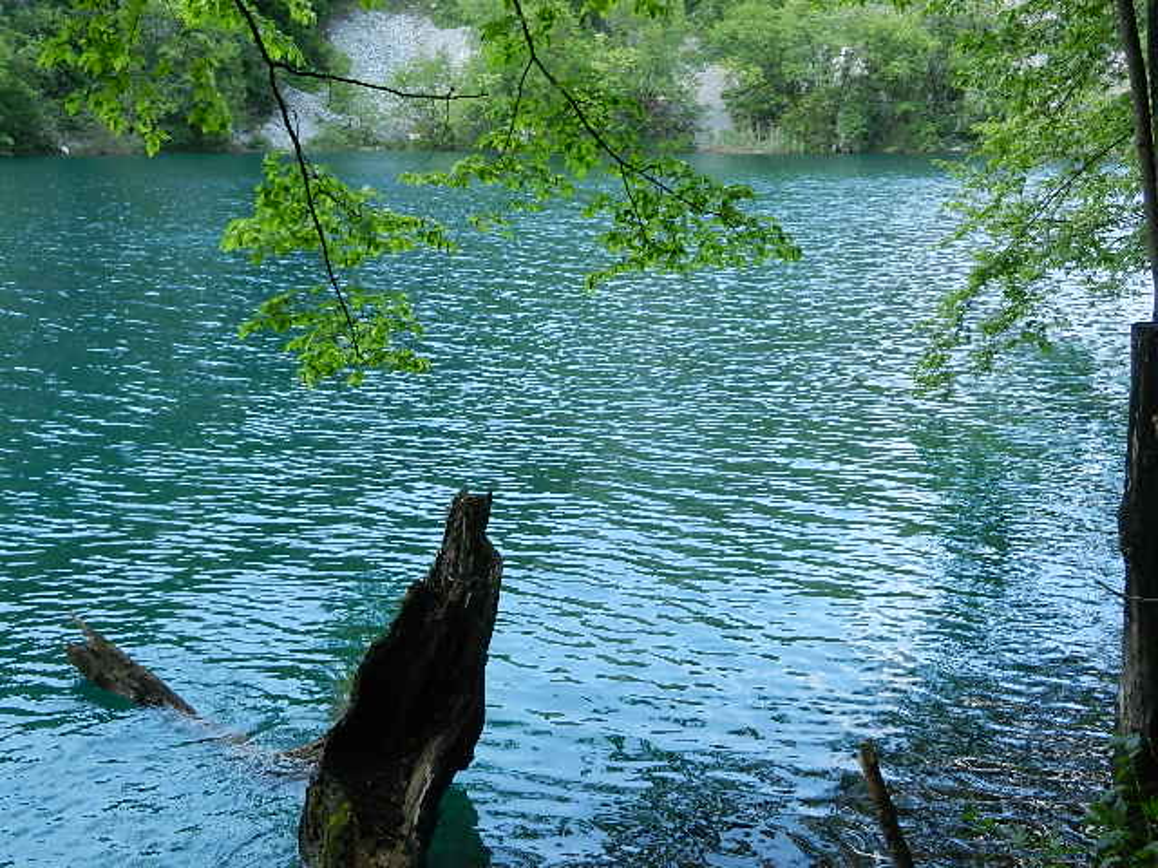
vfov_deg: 37.7
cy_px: 434
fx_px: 1271
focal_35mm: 38
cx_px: 579
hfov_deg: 49.0
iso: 360
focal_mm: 6.9
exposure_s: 1/320
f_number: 4
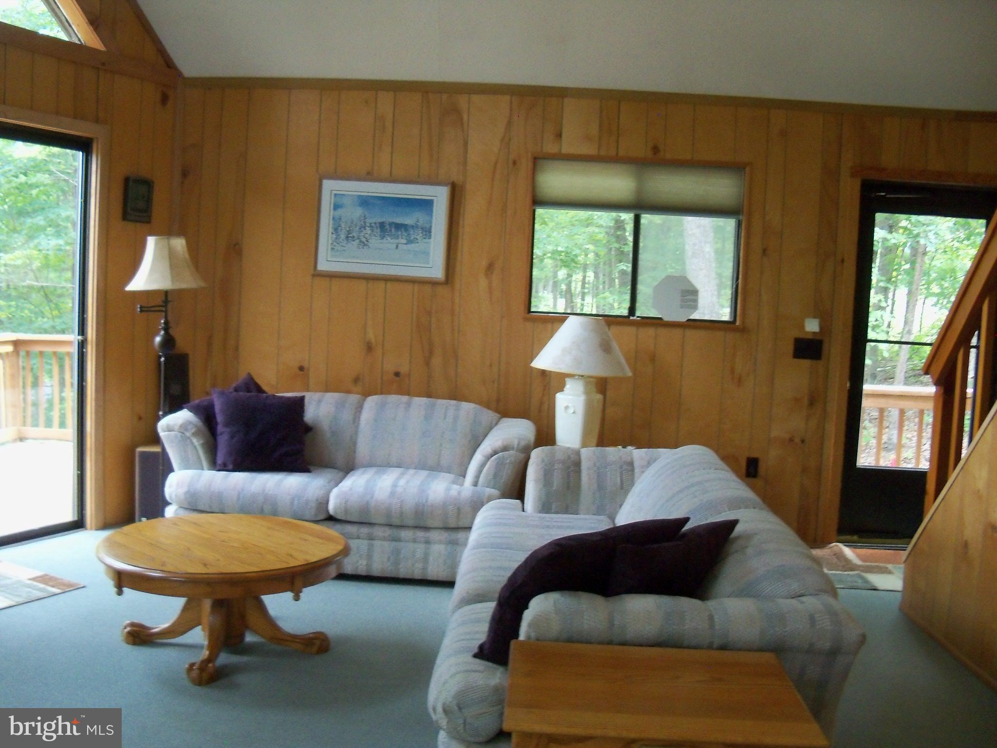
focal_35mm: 35
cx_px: 498
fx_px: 1008
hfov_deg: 52.6
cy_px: 374
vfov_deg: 40.7
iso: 400
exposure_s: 1/40
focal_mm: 6.2
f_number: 3.5
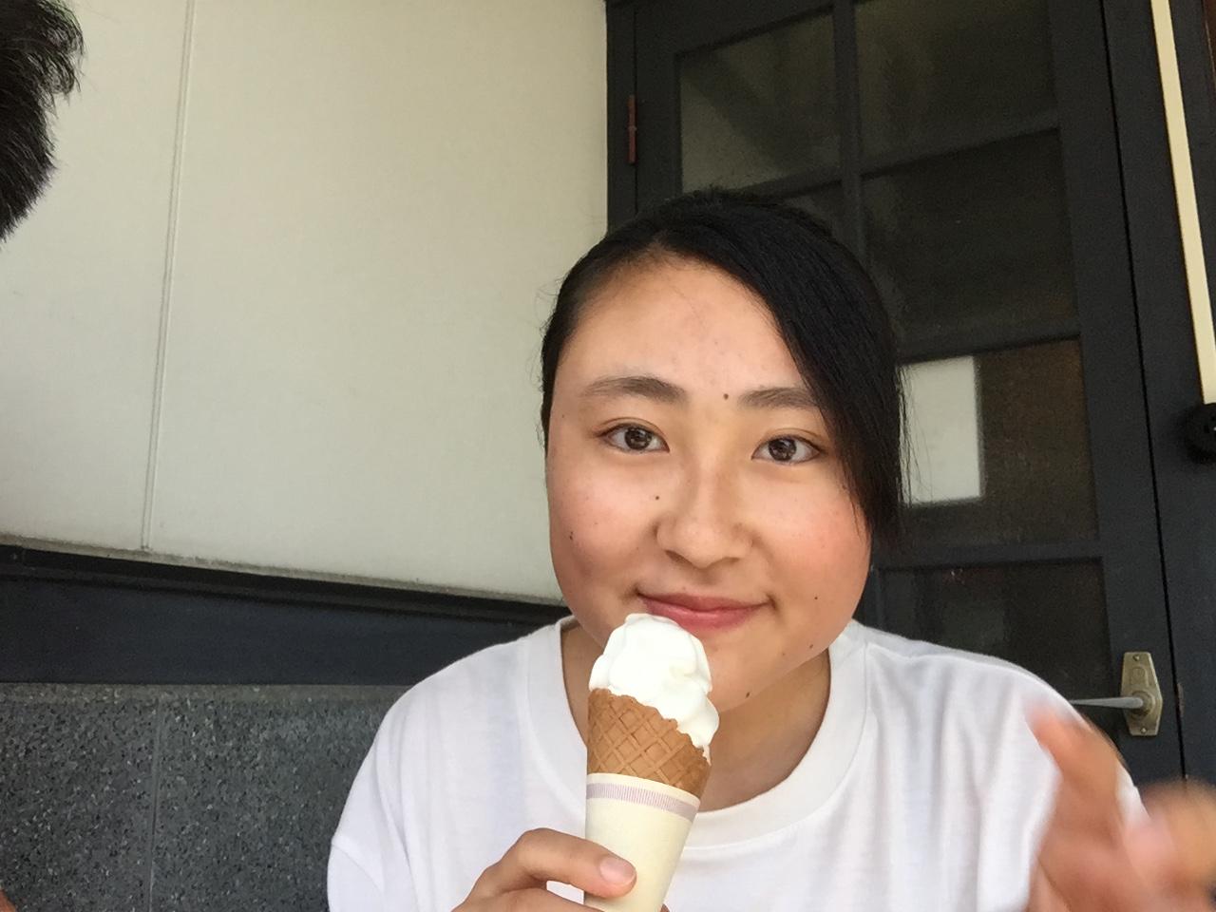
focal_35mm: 31
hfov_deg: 58.4
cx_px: 608
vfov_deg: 45.4
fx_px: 1089
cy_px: 456
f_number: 2.2
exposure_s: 1/193
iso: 32
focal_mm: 2.6
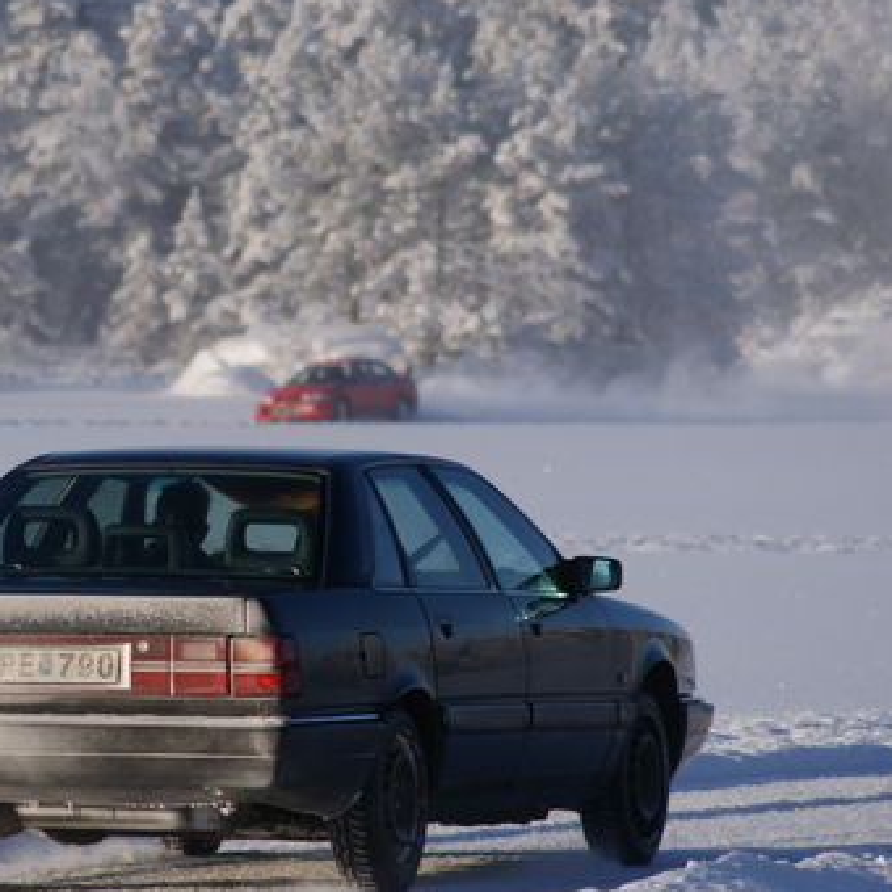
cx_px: 249
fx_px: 13994
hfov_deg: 3.7
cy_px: 425
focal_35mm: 480
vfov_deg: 3.7
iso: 100
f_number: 7.1
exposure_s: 1/640
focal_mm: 200
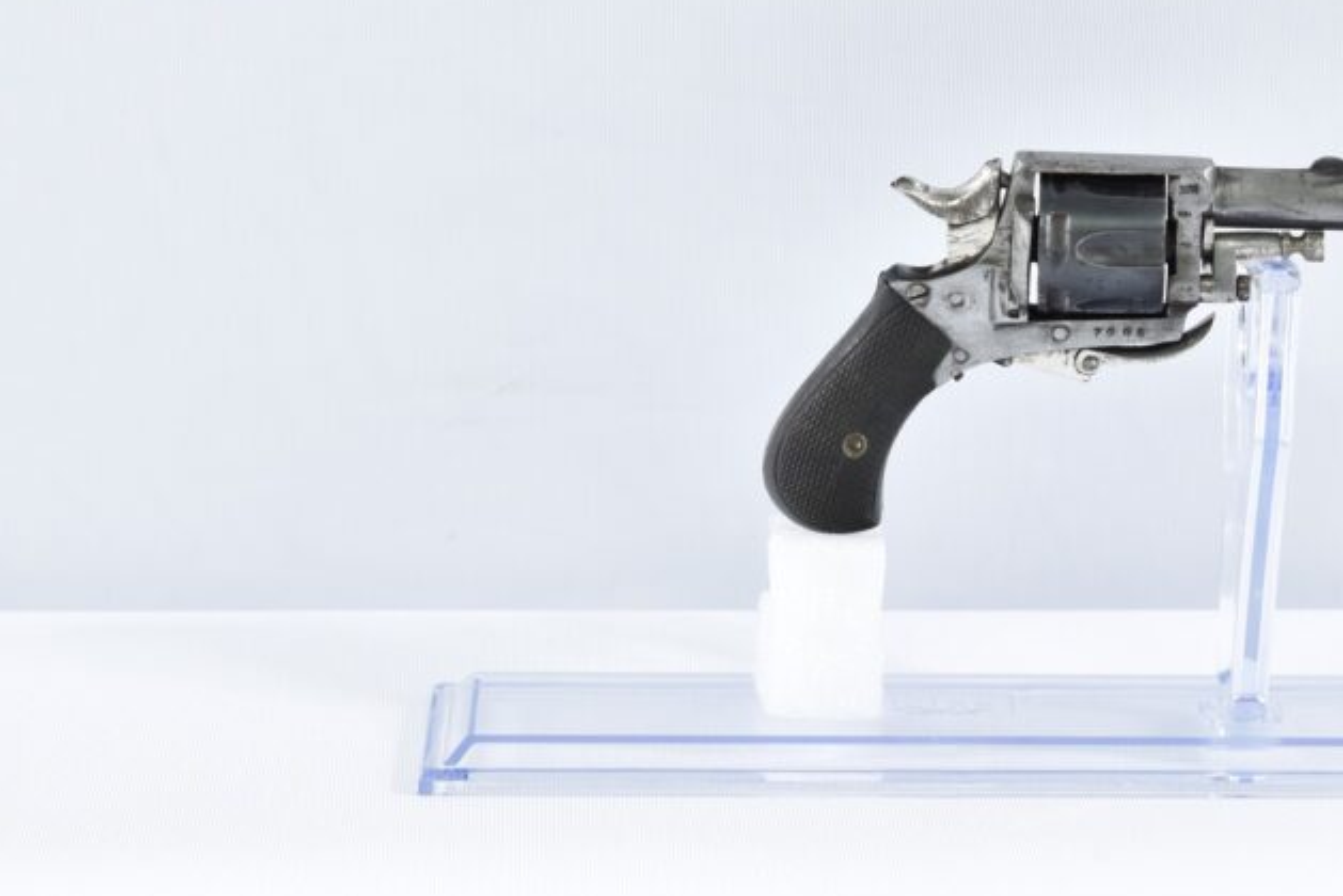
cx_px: 888
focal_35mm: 143
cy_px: 314
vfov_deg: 9.6
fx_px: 5337
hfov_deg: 14.3
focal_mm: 50
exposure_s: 1/20
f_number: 5.6
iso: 640
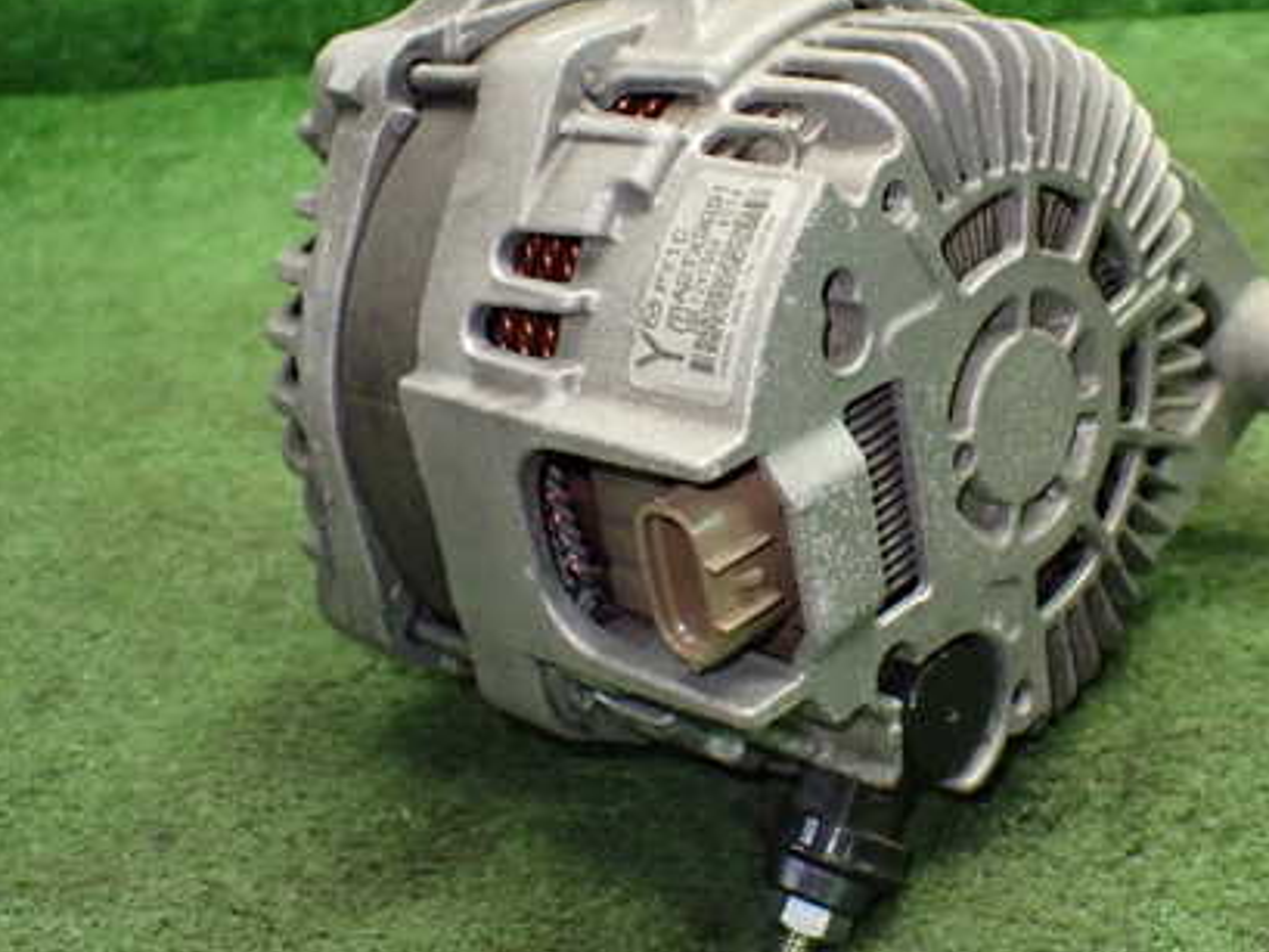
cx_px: 816
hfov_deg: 42.5
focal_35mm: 44
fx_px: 1613
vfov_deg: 32.7
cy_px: 360
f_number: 2.3
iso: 800
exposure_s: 1/125
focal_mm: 5.4
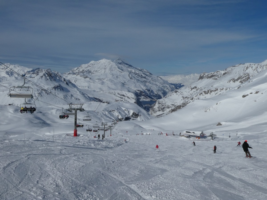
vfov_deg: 40.7
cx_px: 134
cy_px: 100
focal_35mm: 35
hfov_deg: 52.6
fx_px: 270
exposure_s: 1/1000
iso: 80
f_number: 8
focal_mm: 6.3
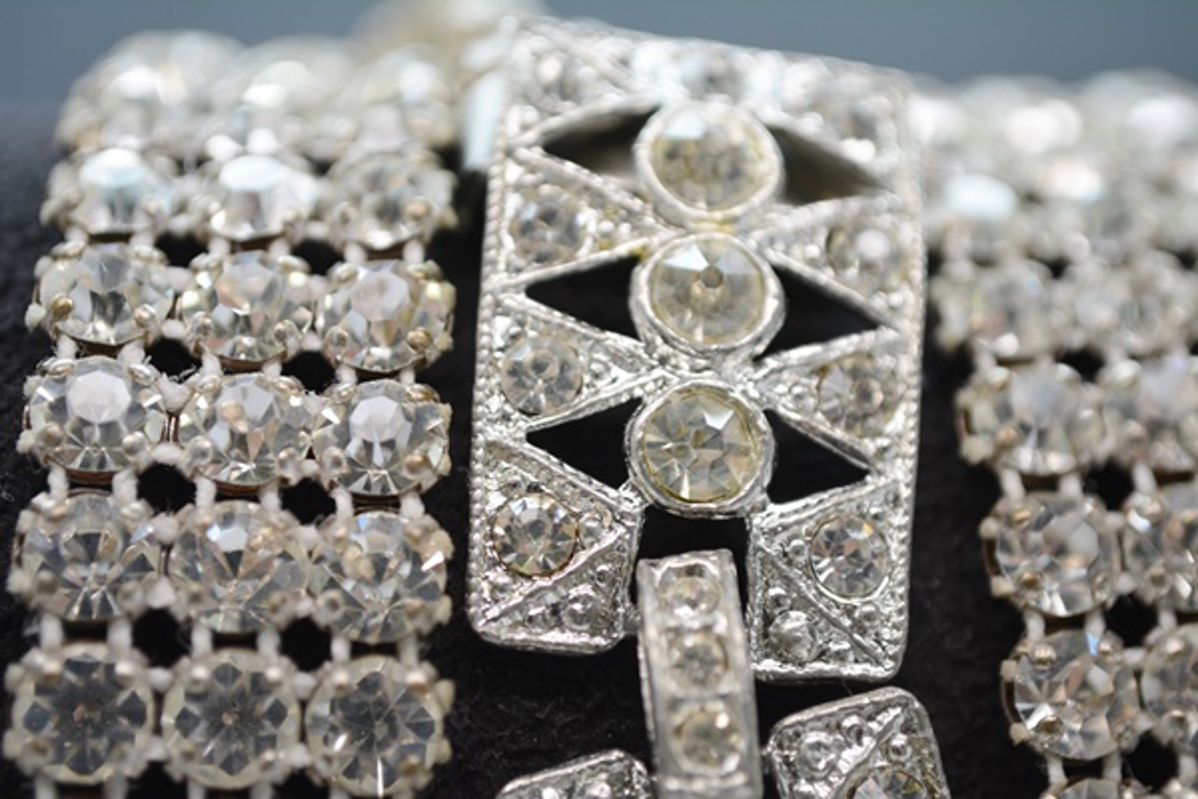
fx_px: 2745
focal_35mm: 82
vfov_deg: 16.6
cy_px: 400
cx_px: 599
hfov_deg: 24.6
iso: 400
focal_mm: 55
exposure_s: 1/60
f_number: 5.6
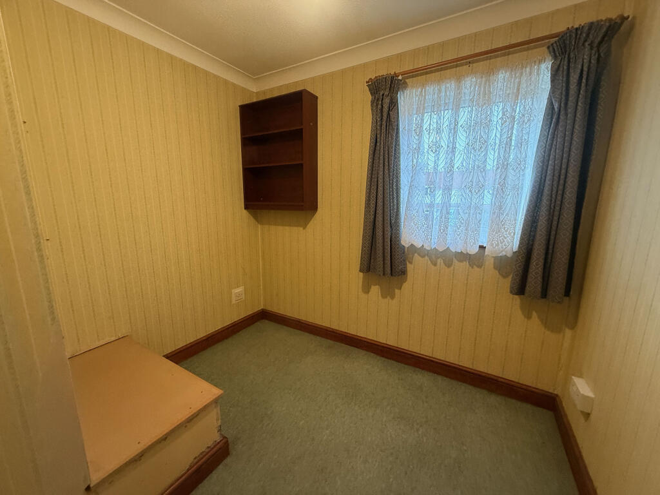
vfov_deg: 85.7
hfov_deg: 102.1
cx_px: 330
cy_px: 248
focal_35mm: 14
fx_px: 267
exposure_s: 1/60
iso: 400
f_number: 2.2
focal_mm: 2.22
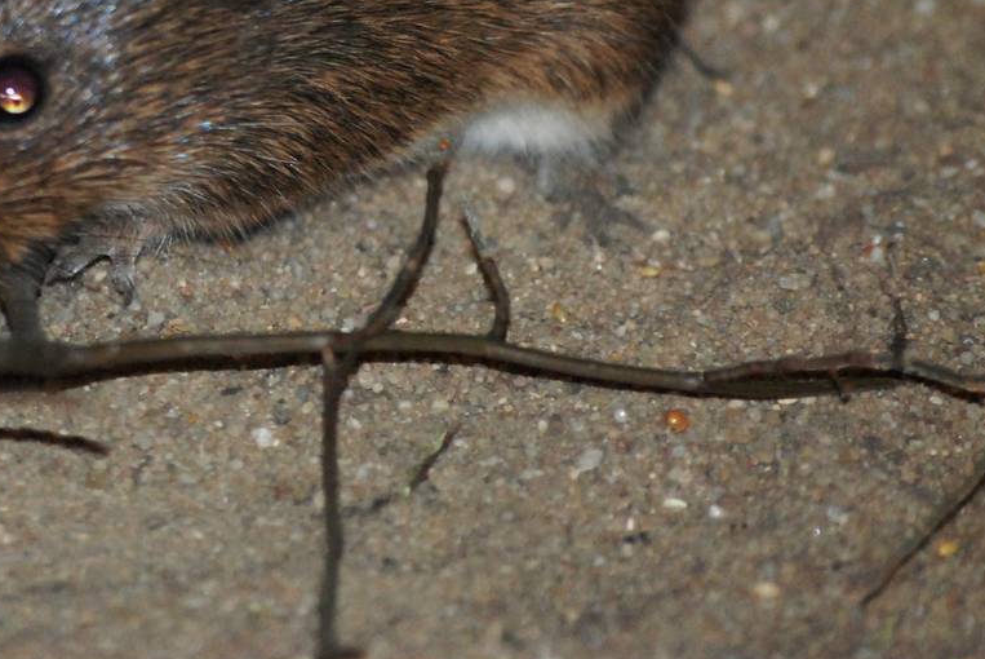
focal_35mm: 535
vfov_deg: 2.6
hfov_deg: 3.8
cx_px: 147
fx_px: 14649
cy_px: -23
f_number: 4.8
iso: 1600
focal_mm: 170
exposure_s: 1/160
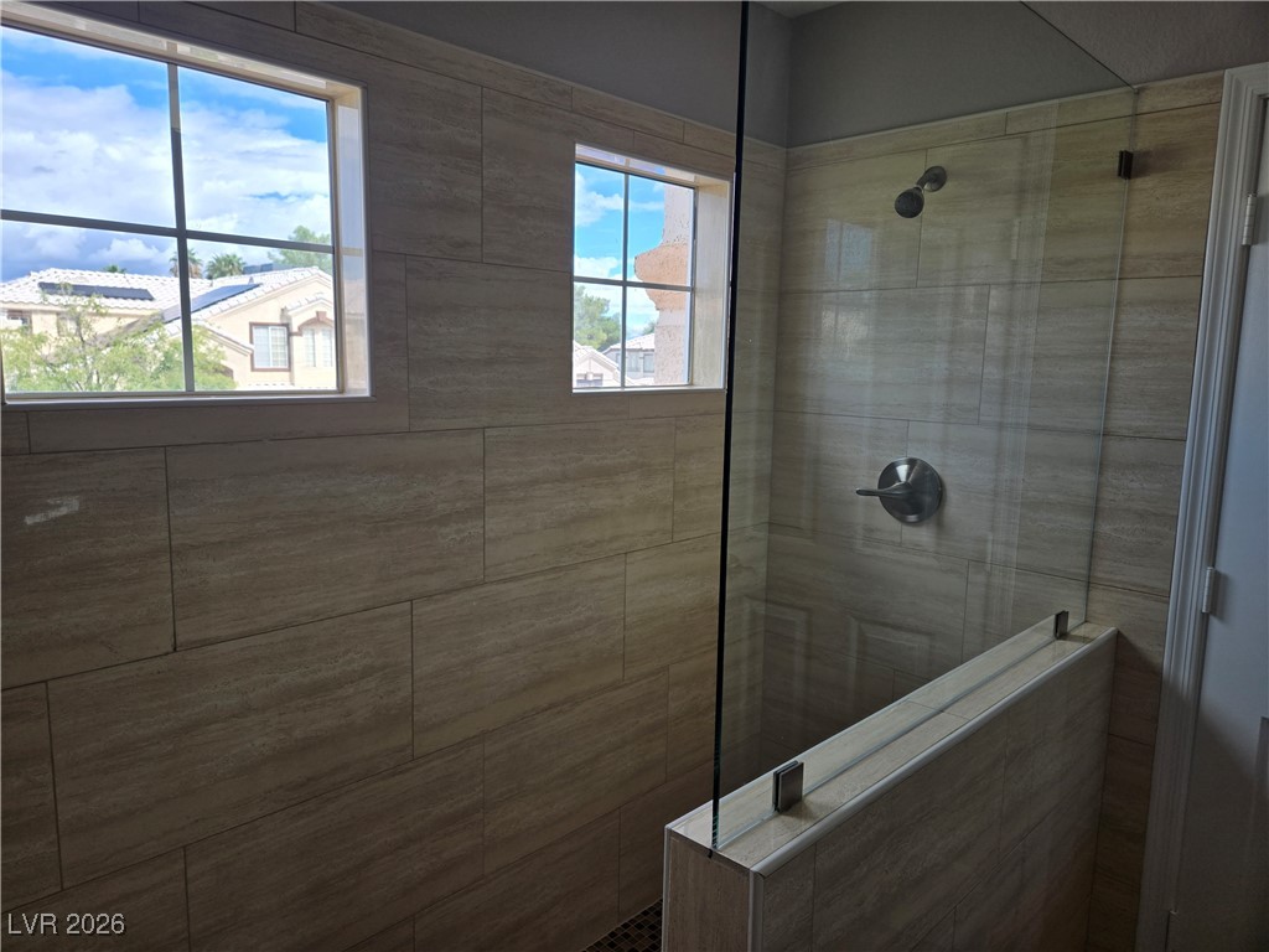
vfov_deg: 58.9
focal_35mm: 23
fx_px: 843
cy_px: 476
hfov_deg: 73.9
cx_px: 634
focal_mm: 5.4
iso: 25
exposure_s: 1/541
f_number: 1.8
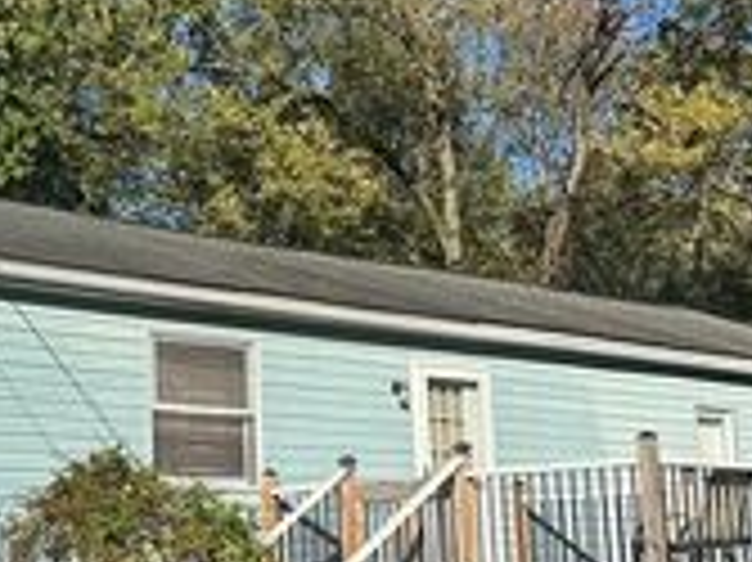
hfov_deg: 26.9
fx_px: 1563
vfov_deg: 20.4
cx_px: 234
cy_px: 353
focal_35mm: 72
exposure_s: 1/5000
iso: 80
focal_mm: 6.86
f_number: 1.78
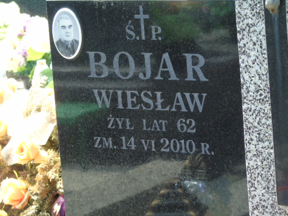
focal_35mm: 186
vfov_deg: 8.0
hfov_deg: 10.6
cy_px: 108
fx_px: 1547
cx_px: 144
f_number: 5
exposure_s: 1/125
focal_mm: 33
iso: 160
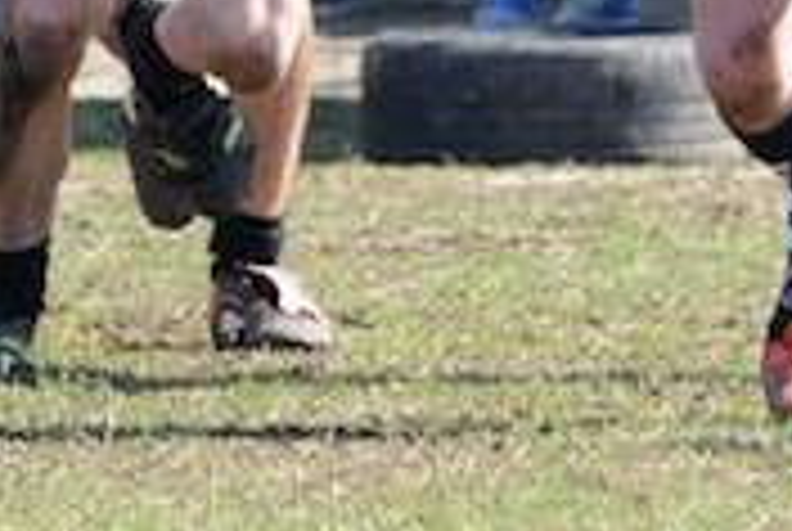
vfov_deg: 1.2
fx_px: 24725
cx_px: 333
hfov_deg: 1.8
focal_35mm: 1122
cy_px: -358
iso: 400
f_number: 5.6
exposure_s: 1/500
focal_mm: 220
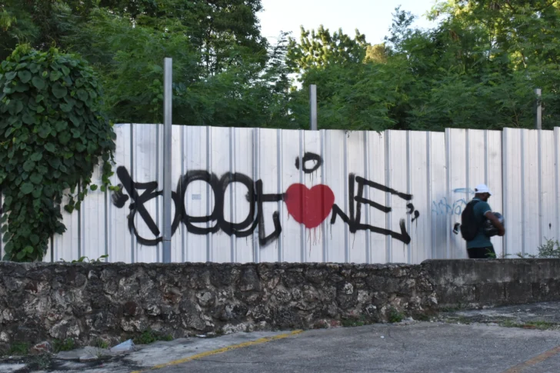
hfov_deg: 42.3
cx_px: 280
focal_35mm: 46
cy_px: 186
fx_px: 723
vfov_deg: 28.9
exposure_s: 1/50
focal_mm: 31
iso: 900
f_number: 29
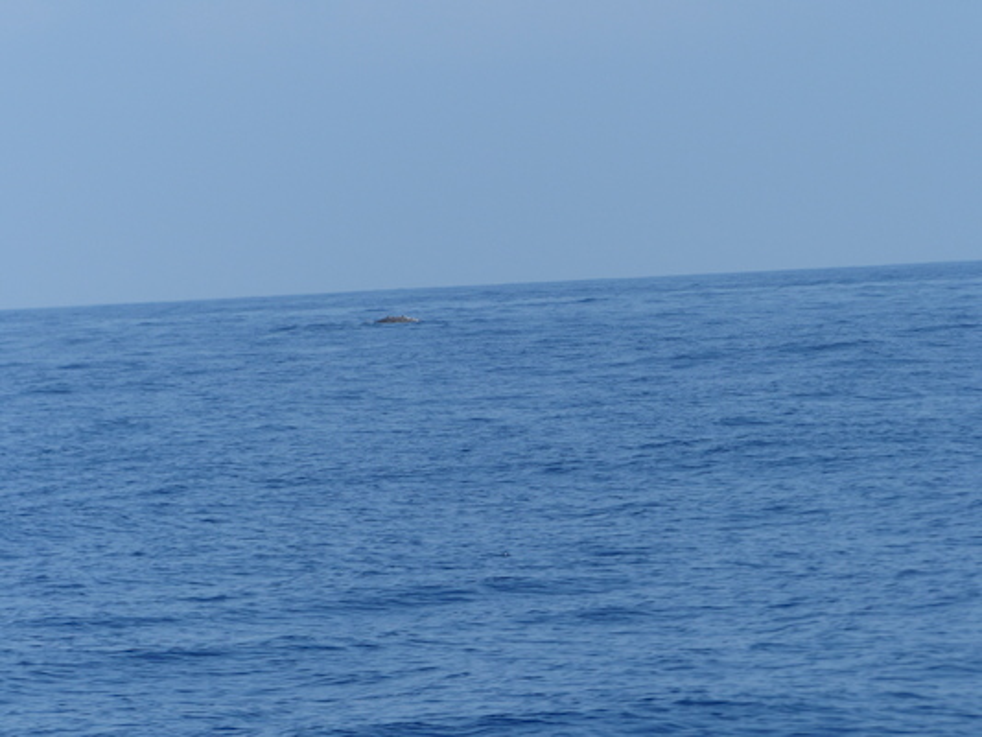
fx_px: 8427
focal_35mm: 297
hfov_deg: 6.7
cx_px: 491
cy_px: 368
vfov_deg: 5.0
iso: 100
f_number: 4
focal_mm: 53.4
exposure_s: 1/400
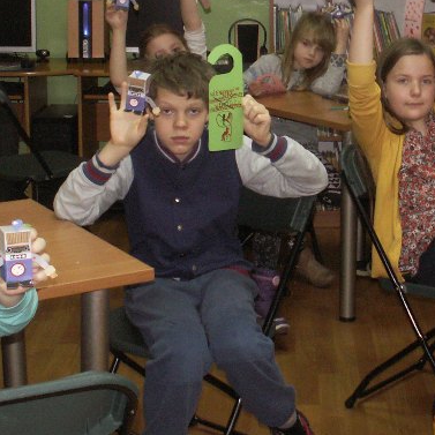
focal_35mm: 84
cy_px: 85
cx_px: 350
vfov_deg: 20.4
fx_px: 1194
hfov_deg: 20.4
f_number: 2.8
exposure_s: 1/40
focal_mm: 5.86
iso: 160
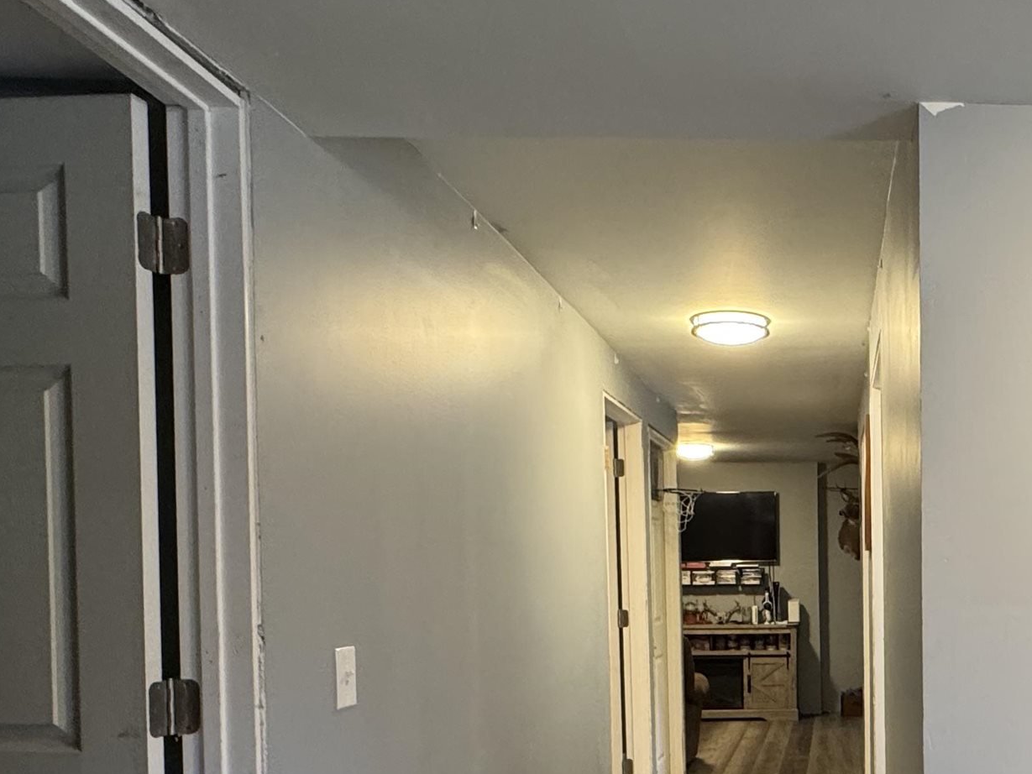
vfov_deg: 39.4
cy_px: 596
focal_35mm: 35
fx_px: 1044
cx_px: 877
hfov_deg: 48.5
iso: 400
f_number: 2.2
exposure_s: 1/60
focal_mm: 2.22
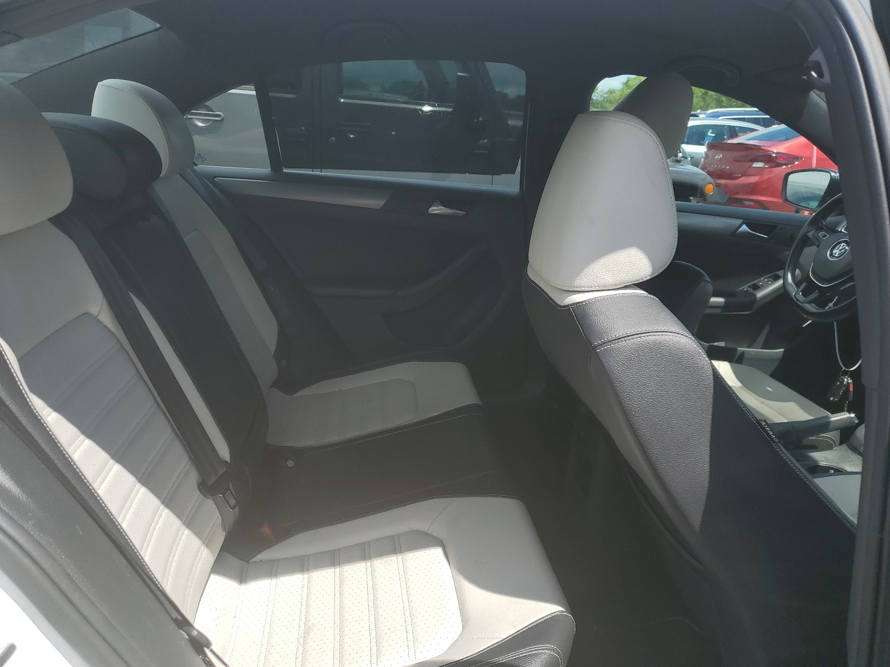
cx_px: 445
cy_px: 334
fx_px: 668
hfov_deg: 67.3
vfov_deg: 53.1
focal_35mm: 26
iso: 50
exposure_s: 1/2000
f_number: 1.5
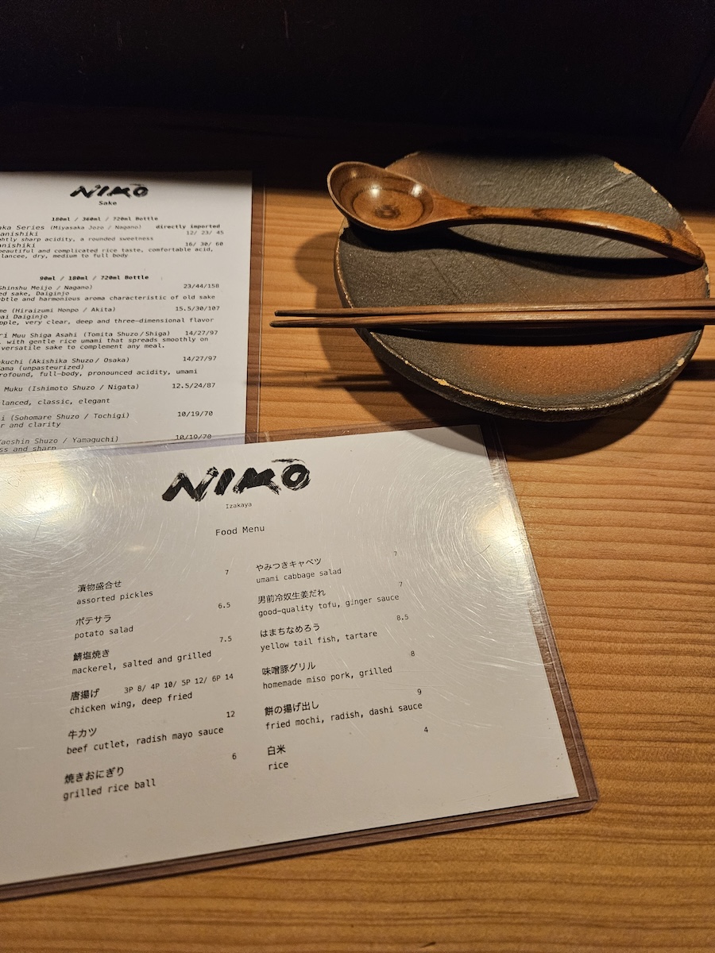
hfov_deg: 58.9
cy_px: 476
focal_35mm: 23
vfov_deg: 73.9
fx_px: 633
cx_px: 358
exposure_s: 1/100
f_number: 1.8
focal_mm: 5.4
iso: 640
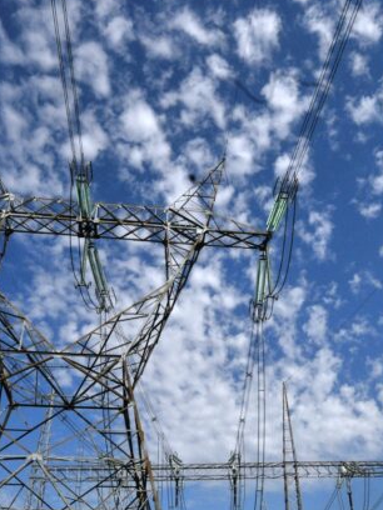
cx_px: 234
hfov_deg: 37.5
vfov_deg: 48.9
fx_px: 561
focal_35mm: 38
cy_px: 280
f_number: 20
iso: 400
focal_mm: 14
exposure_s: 1/640
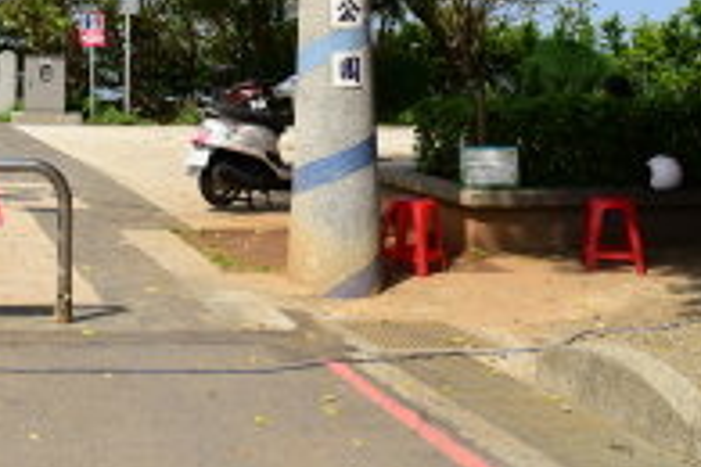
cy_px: -68
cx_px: -32
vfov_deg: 20.4
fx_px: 1227
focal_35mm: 63
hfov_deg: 29.4
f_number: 8
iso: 100
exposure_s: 1/250
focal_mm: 24
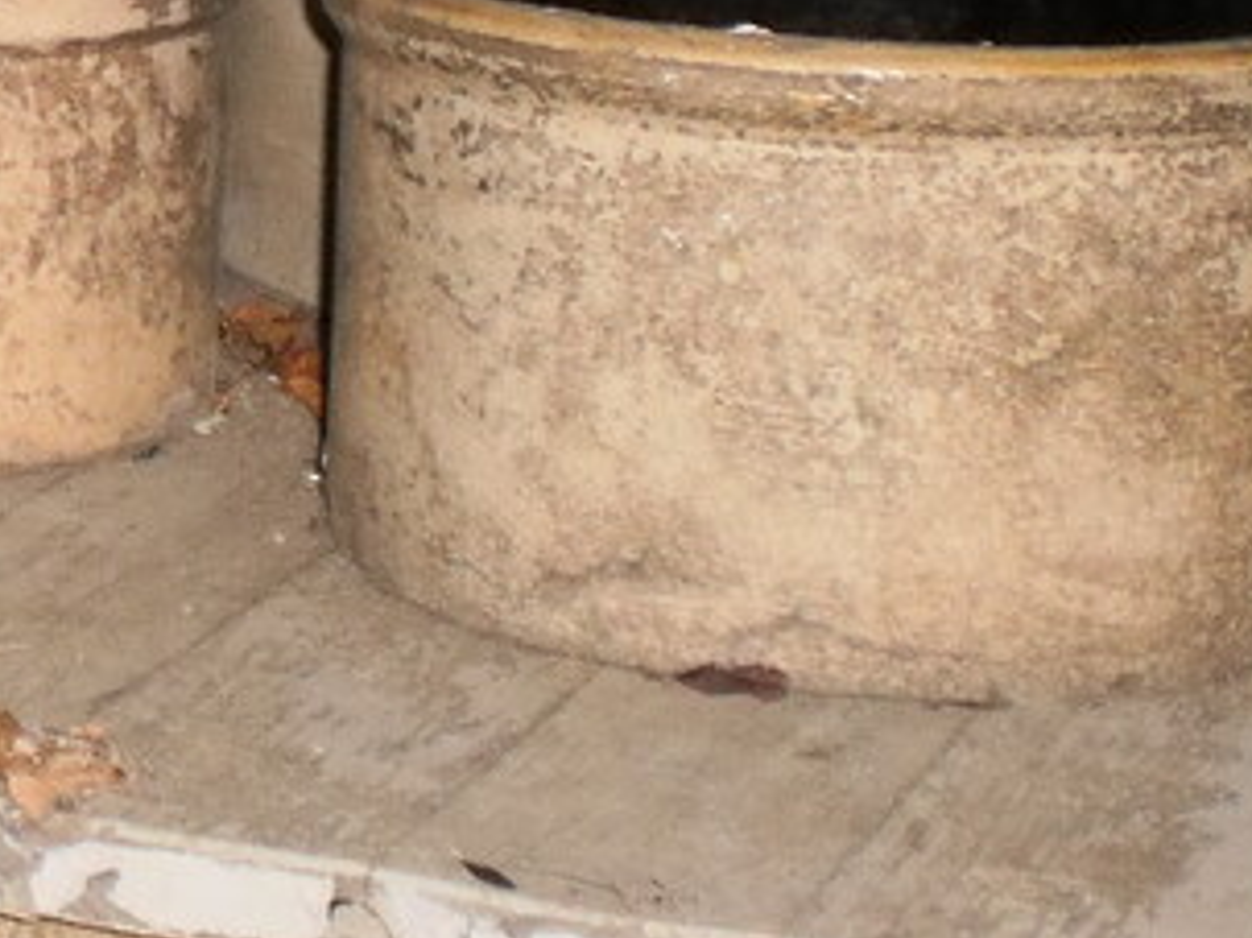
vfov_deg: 9.5
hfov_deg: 12.4
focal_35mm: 152
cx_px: -541
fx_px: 5495
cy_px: -442
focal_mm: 6.3
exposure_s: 1/30
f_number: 3.1
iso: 125
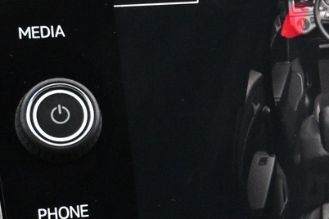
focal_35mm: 130
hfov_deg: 15.2
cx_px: 397
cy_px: 110
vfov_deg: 10.5
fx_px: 1188
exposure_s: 1/40
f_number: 4
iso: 4000
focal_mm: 21.5
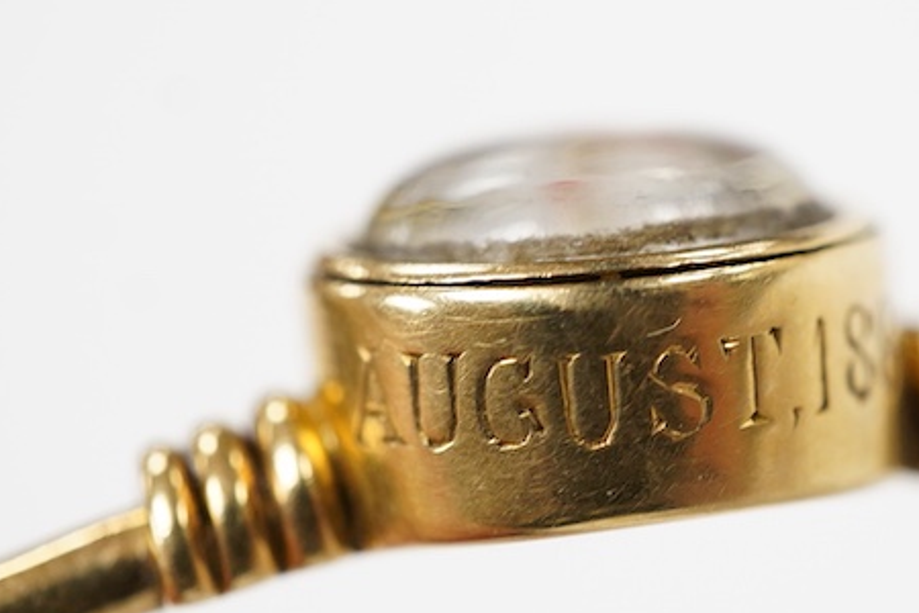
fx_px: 2297
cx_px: 635
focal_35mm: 90
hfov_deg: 22.5
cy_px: 290
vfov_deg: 15.2
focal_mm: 30
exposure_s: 1/125
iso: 1250
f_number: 9
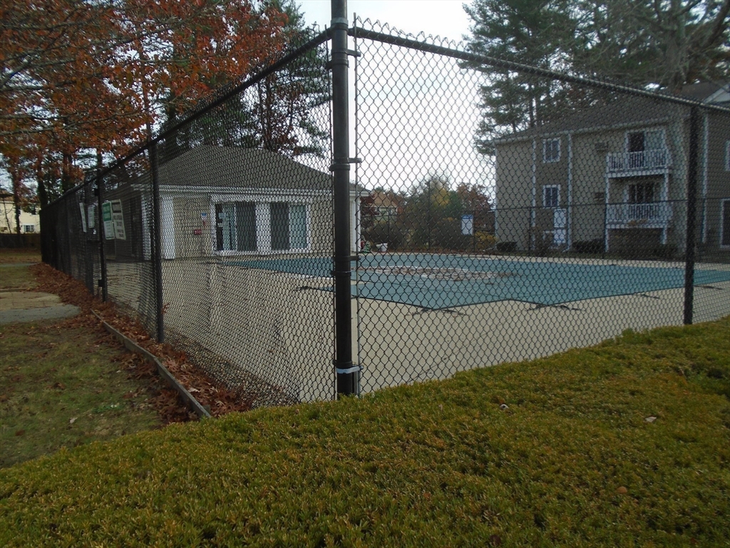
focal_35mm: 26
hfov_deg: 67.3
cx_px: 365
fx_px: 548
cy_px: 274
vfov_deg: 53.1
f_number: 3.2
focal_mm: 4.6
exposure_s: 1/500
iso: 100
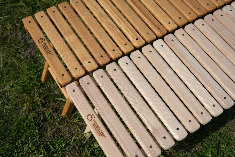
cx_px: 123
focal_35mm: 41
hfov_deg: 47.4
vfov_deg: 32.6
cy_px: 84
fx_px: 268
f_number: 8
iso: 160
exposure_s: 1/1000
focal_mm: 38
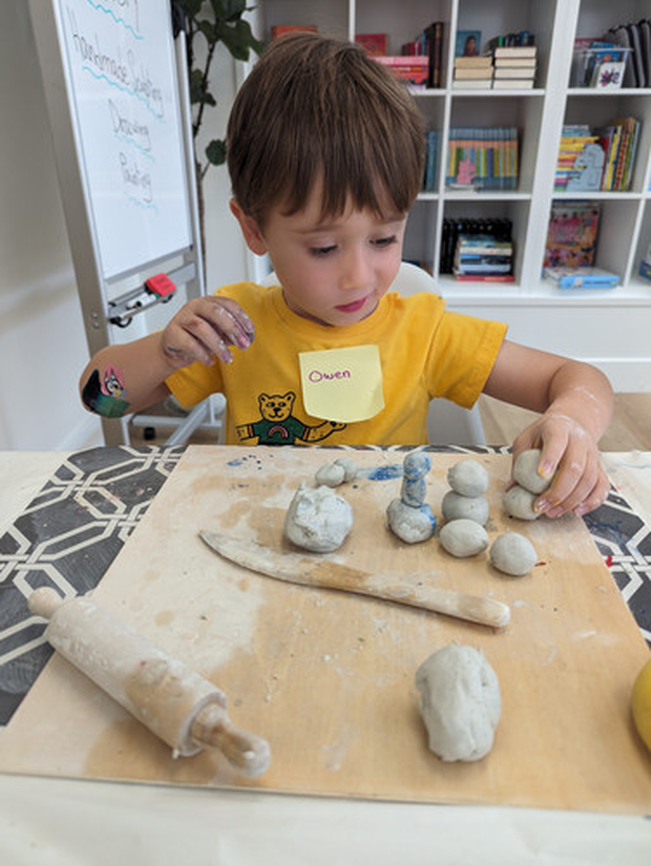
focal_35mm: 24
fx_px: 601
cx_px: 326
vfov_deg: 71.5
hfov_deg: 56.9
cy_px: 433
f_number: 1.85
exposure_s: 1/120
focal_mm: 6.81
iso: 66
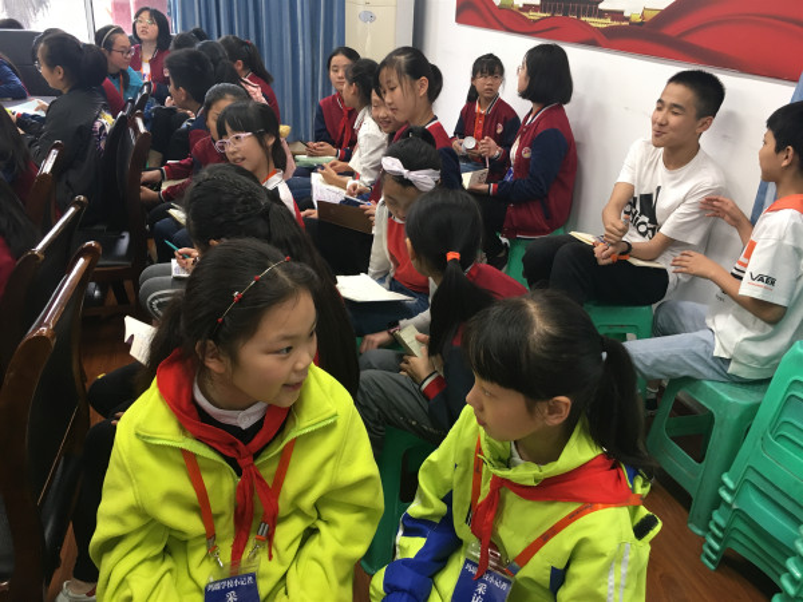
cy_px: 301
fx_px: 673
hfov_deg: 61.7
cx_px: 402
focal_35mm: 29
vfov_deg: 48.2
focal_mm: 4.15
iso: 125
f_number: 2.2
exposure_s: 1/33
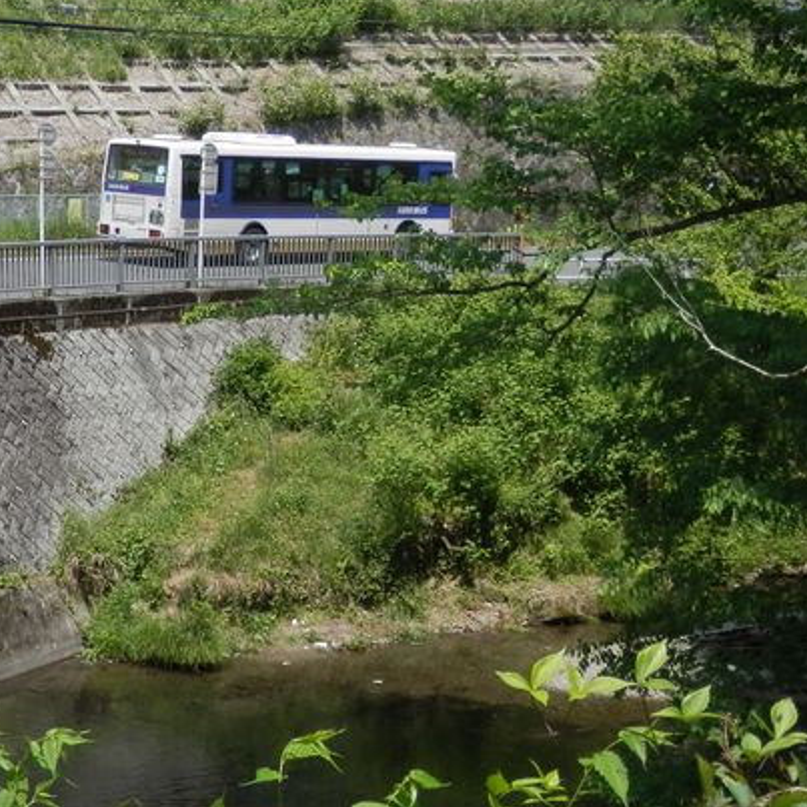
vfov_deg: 20.2
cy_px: 352
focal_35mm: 86
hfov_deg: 19.8
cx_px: 96
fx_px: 2268
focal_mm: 8.9
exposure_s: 1/500
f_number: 4
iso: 80
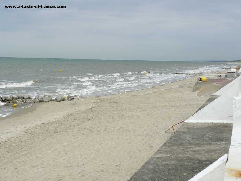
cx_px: 120
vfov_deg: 24.0
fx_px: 425
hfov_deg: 31.7
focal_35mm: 61
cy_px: 90
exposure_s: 1/500
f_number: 5.6
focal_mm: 10.2
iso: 80
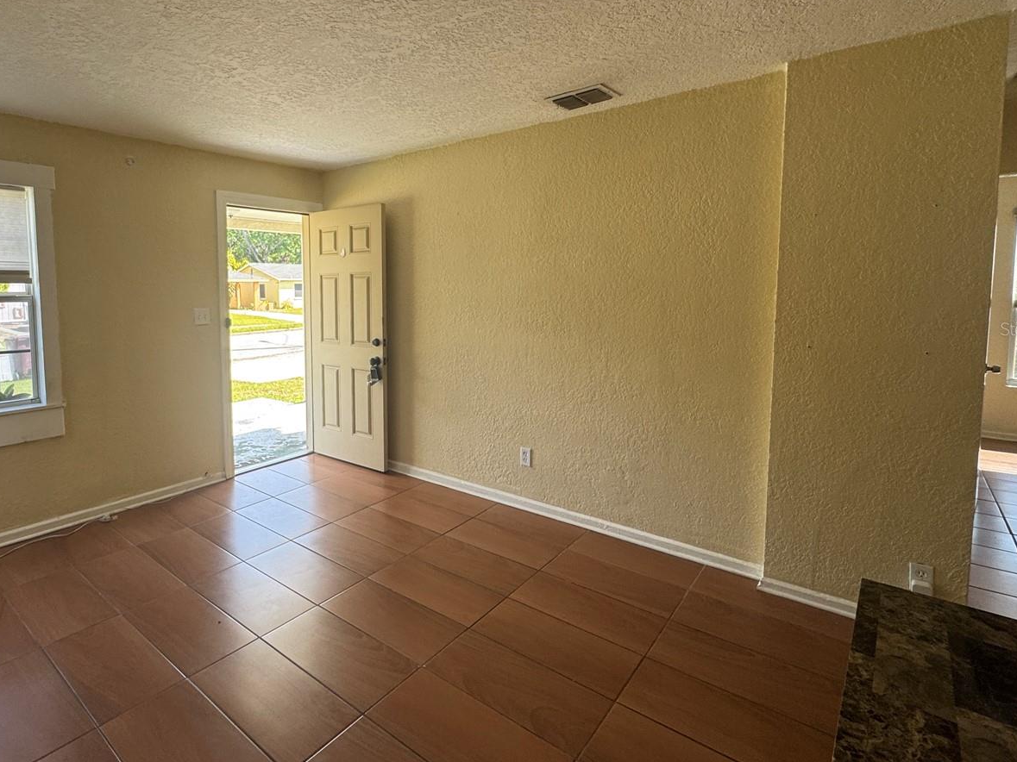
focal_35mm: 19
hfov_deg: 83.3
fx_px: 558
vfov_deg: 68.4
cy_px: 328
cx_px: 392
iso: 50
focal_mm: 2.22
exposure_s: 1/99
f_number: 2.2
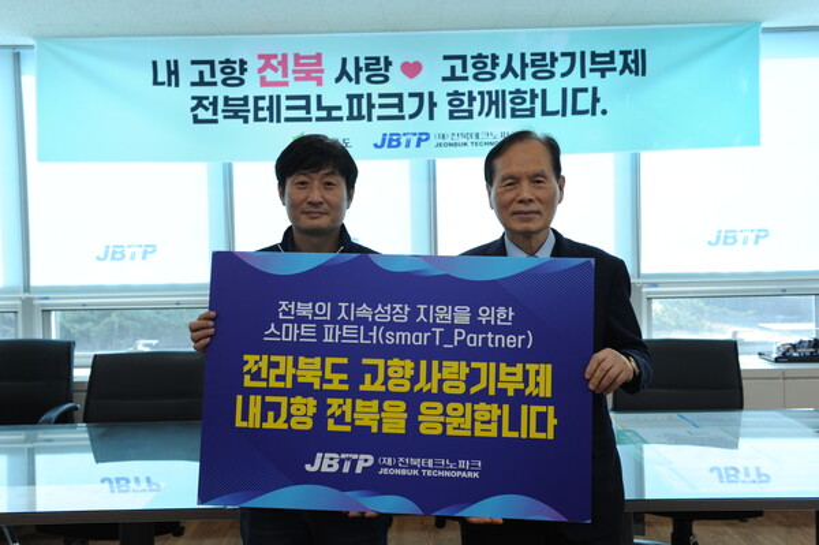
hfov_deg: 50.7
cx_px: 410
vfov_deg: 35.0
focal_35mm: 38
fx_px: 864
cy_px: 272
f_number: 6.3
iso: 1000
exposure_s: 1/160
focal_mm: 38
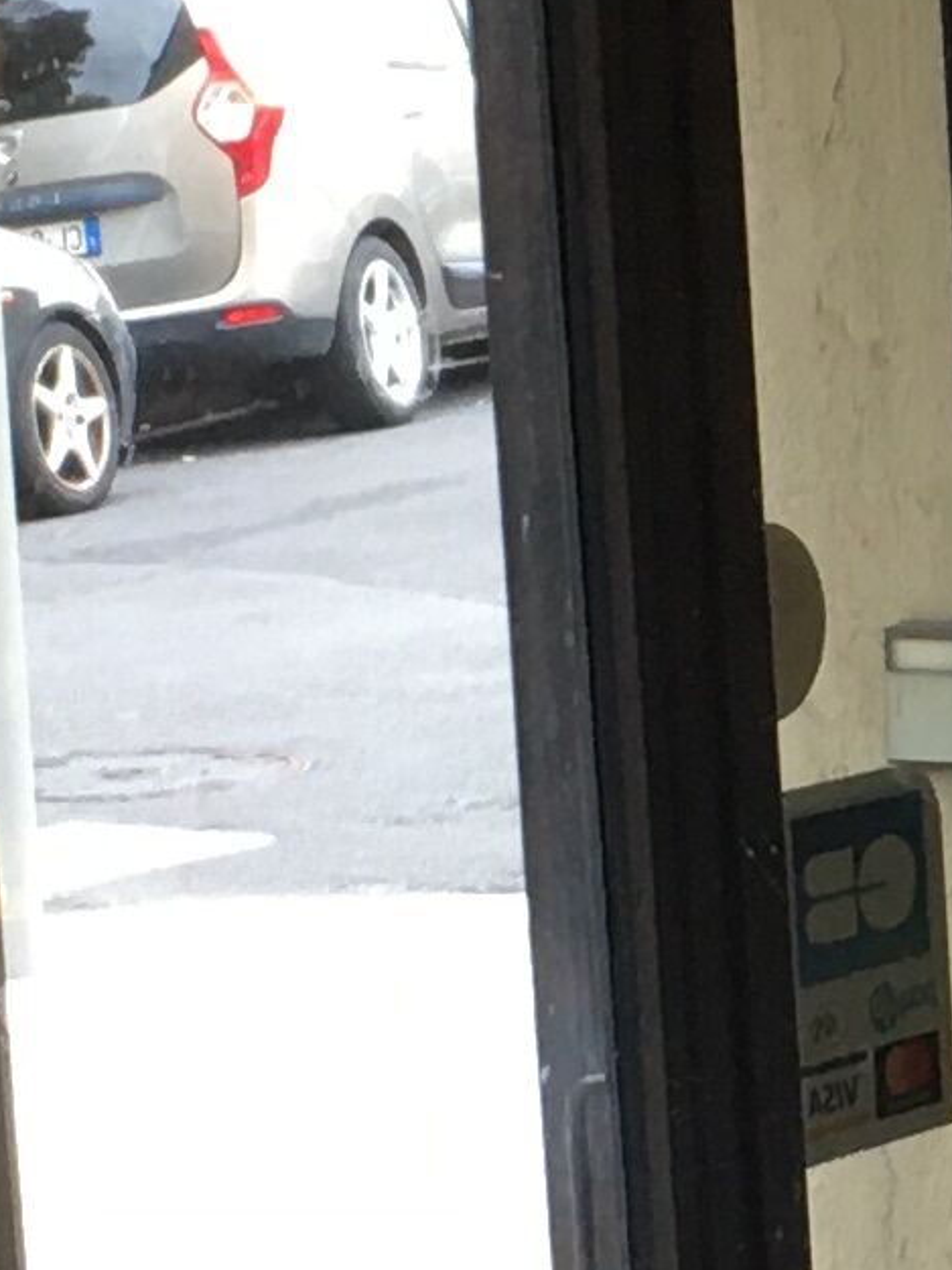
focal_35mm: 187
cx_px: 1092
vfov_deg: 10.6
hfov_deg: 7.9
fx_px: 6855
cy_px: 754
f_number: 2.2
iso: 40
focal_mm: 4.15
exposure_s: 1/33
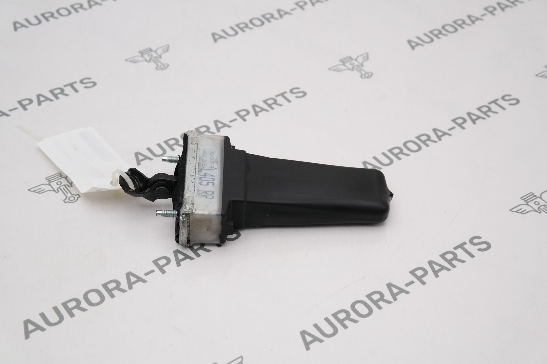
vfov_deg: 21.2
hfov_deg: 31.4
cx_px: 274
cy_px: 182
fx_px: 972
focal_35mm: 64
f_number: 5
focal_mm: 42
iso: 200
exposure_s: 1/125
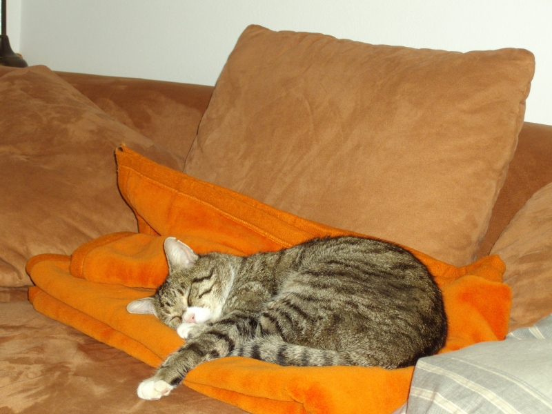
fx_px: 1116
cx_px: 276
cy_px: 207
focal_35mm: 70
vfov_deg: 21.0
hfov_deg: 27.8
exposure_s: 1/80
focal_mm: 11.3
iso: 194
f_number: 3.8
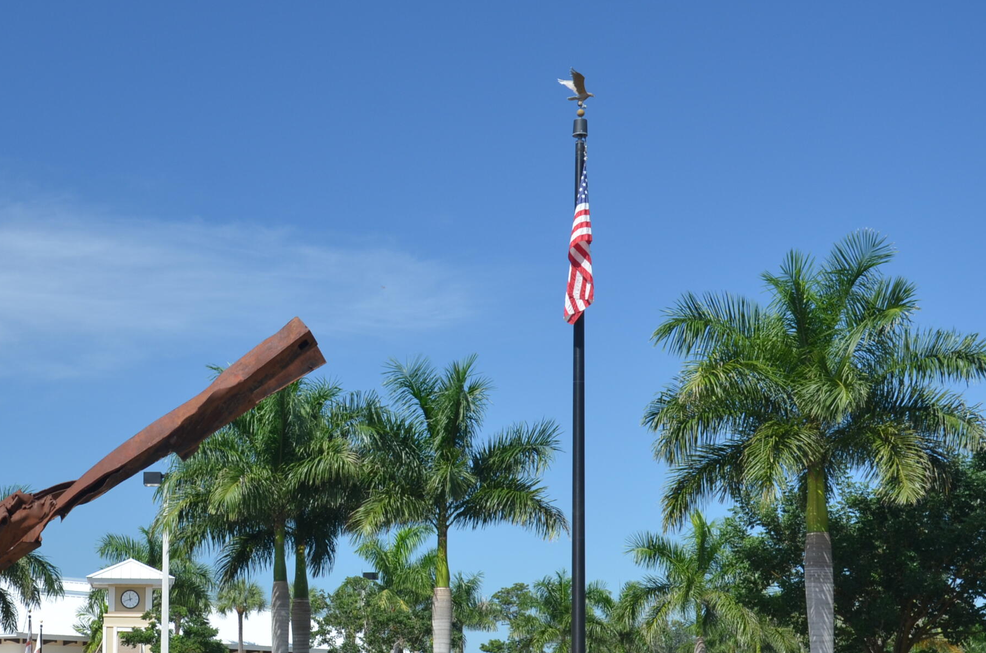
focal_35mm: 70
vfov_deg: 19.2
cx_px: 184
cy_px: 486
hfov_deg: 28.2
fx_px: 1913
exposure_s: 1/200
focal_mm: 28
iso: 200
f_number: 7.1
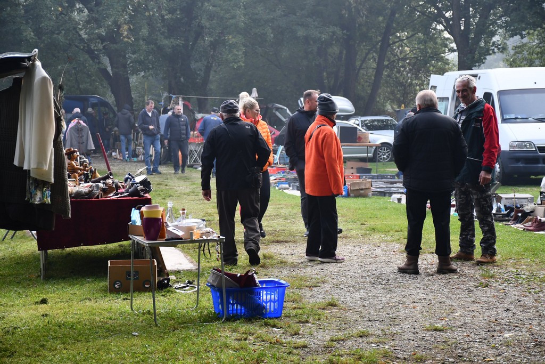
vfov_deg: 13.8
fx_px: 1499
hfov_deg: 20.6
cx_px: 272
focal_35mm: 99
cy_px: 182
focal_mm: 66
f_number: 5
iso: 500
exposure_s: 1/500
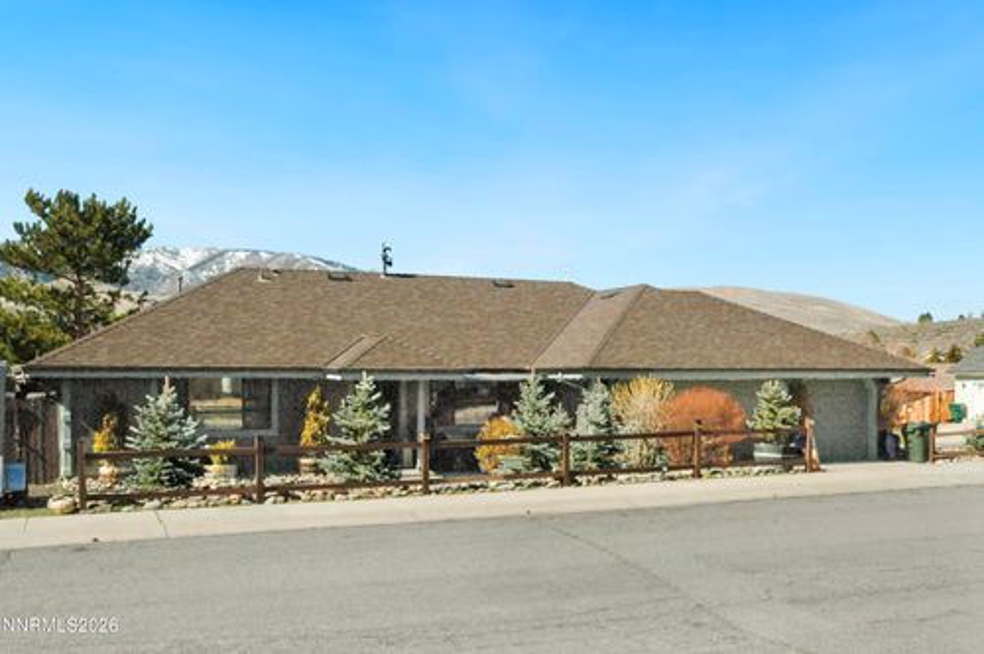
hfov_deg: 51.3
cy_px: 327
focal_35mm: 38
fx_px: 1024
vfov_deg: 35.4
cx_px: 492
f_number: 25
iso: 1600
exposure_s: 1/500
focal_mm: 25
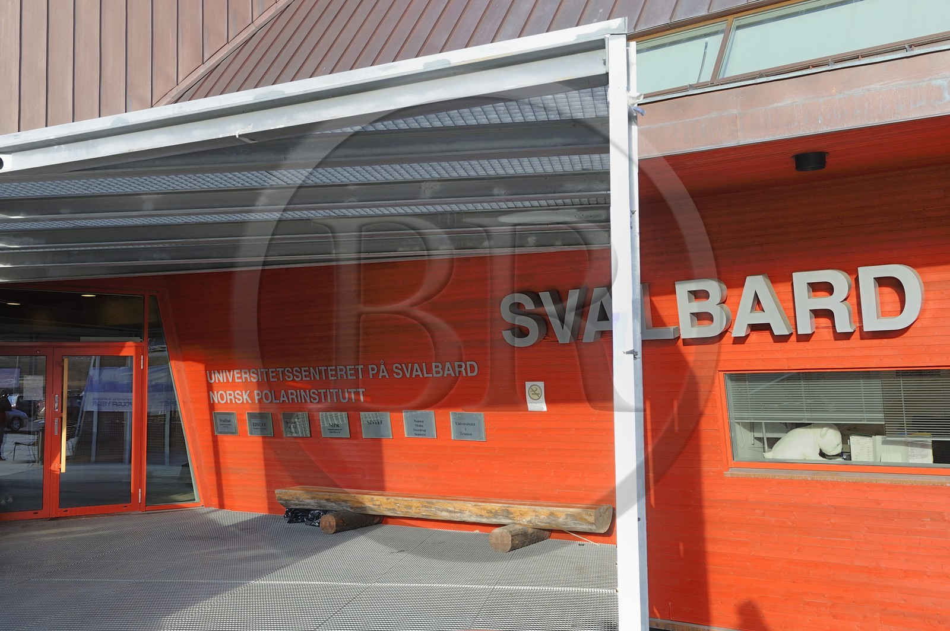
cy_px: 316
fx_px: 896
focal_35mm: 34
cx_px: 475
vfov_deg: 38.8
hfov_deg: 55.8
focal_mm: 34
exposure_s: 1/200
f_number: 8
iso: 400
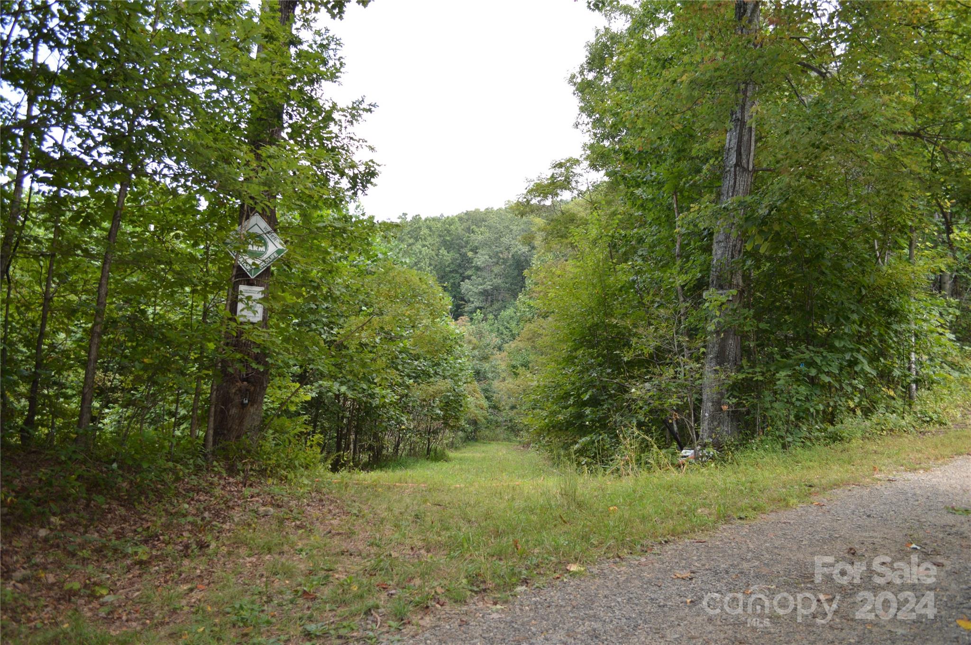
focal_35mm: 27
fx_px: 727
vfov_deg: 47.8
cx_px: 486
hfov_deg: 67.4
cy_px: 322
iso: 110
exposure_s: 1/125
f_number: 4
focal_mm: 18
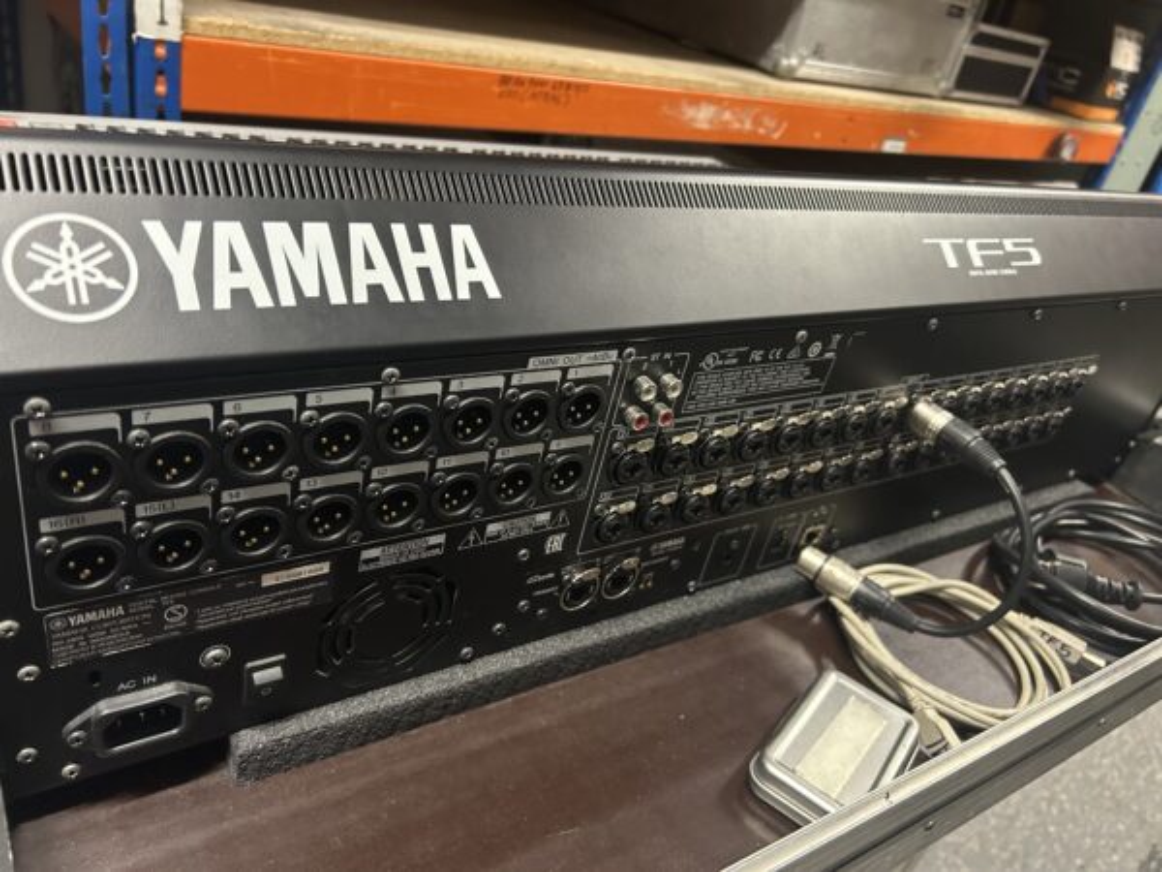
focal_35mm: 26
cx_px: 581
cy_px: 436
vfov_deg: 53.1
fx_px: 873
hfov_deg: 67.3
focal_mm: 5.7
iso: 500
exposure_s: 1/33
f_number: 1.5
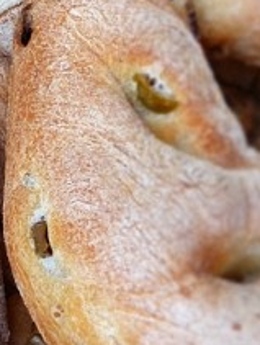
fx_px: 1927
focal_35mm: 193
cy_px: 167
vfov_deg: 10.2
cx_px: -3
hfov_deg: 7.7
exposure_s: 1/80
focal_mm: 9
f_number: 4.4
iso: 100
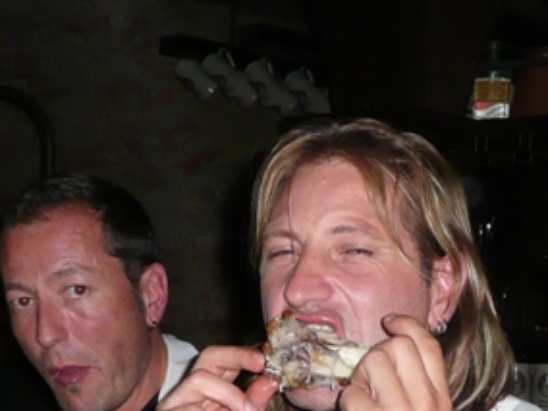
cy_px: 396
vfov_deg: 15.3
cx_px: 355
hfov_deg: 20.6
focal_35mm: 95
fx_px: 1504
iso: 200
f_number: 3.4
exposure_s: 1/30
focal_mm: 4.9
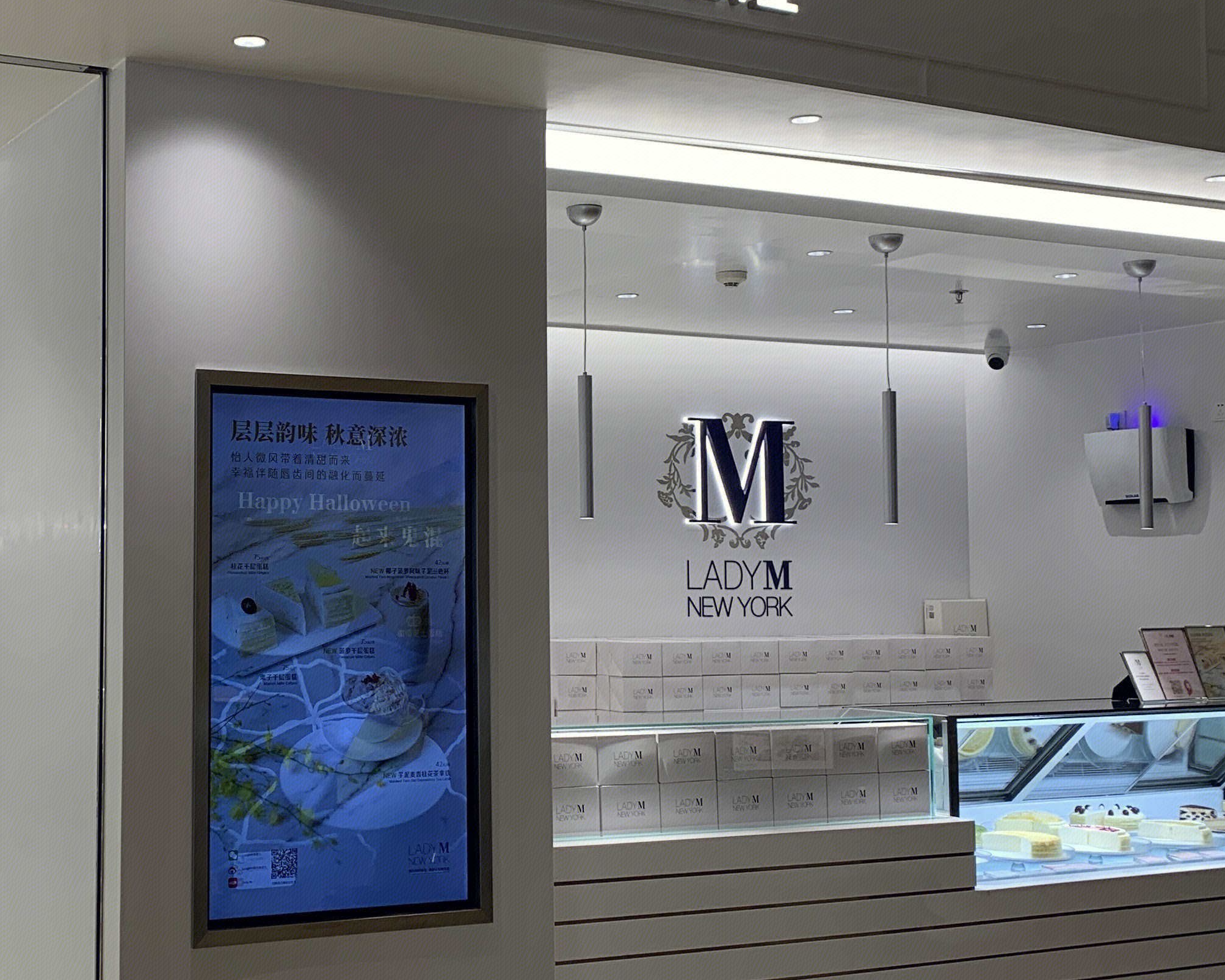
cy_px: 467
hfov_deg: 35.8
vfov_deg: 29.7
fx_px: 1849
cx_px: 293
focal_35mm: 51
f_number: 1.8
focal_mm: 4.25
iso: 32
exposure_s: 1/100
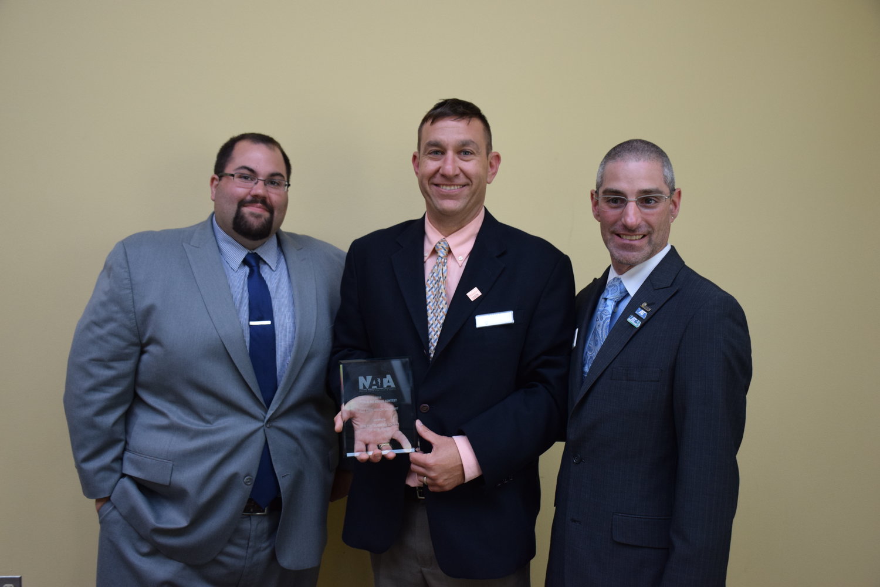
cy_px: 294
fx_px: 843
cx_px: 440
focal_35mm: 34
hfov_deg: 55.1
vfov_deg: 38.4
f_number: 3.8
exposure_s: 1/60
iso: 1000
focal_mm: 23
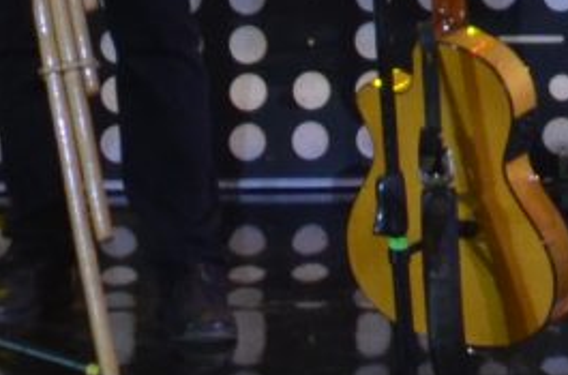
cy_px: -306
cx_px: 1162
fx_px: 36464
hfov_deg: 0.9
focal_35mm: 2318
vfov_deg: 0.6
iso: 800
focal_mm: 200
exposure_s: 1/100
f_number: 5.6
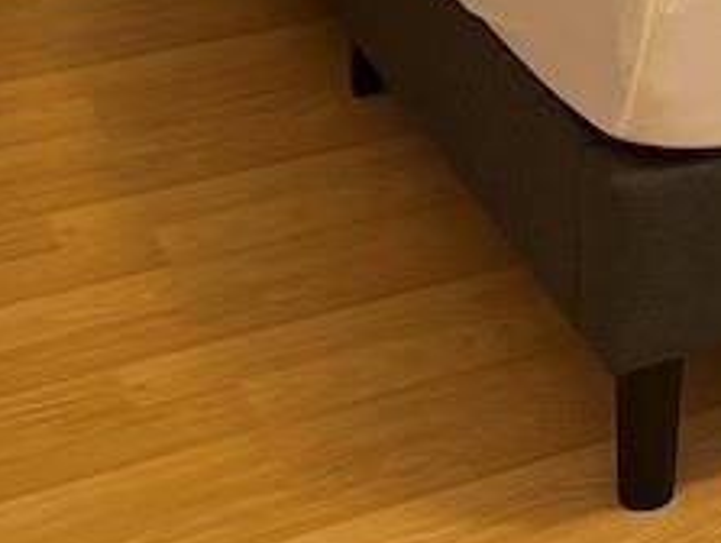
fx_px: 2295
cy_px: -659
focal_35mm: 110
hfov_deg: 16.5
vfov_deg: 11.6
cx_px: 1025
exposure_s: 1/40
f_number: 1.78
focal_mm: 6.76
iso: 640
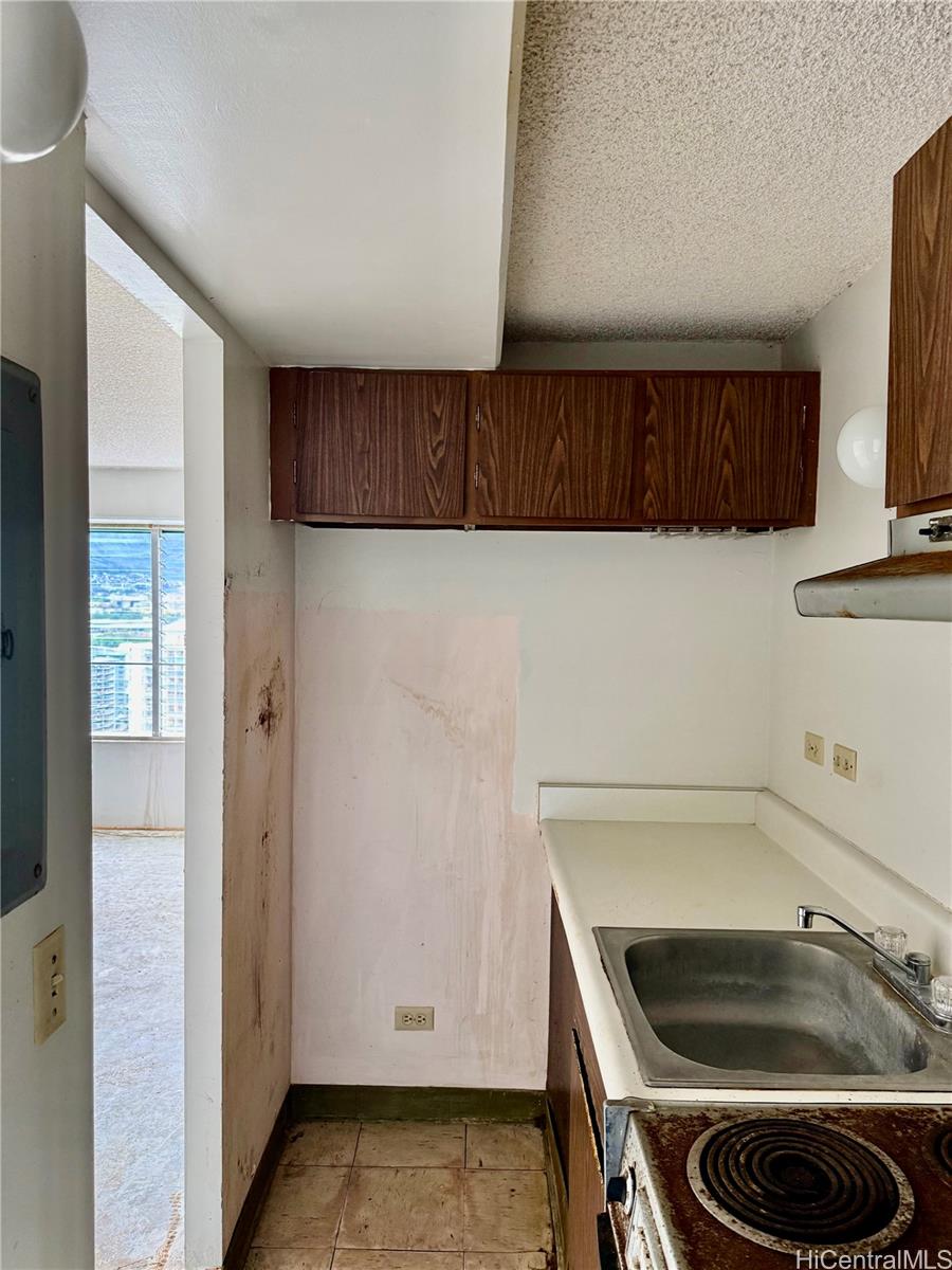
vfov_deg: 71.6
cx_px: 476
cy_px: 635
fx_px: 880
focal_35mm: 24
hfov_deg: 56.8
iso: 200
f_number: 1.78
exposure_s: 1/68
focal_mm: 6.76
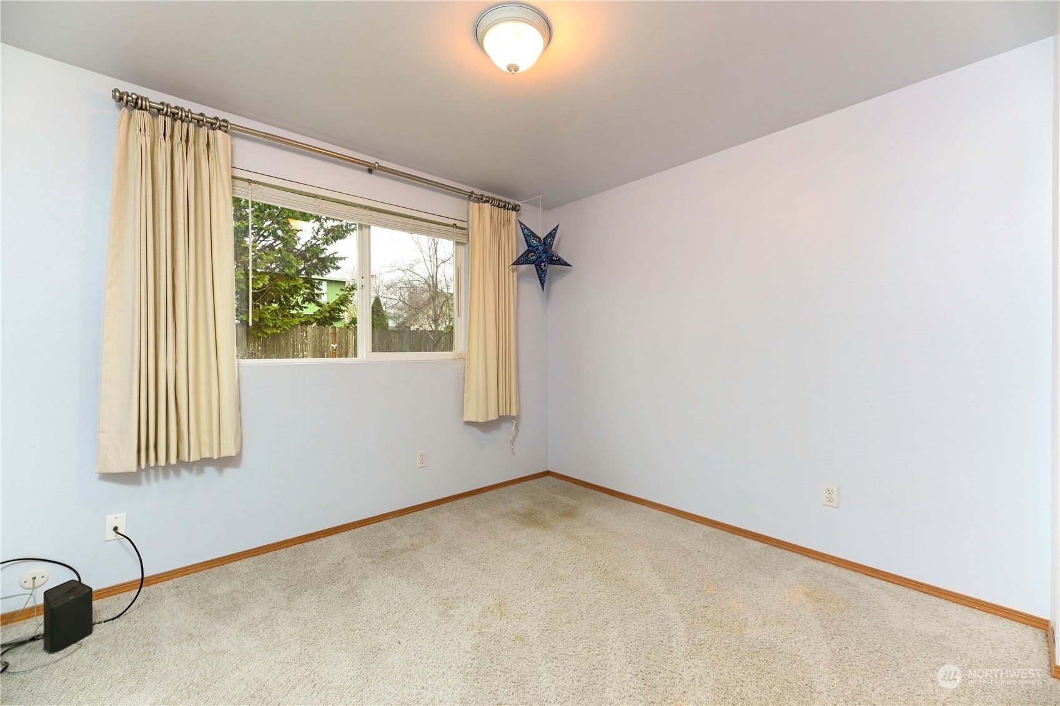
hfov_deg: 104.3
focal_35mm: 14
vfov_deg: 81.2
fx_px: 412
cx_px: 530
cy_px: 353
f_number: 6.3
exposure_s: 1/10
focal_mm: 14
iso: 320
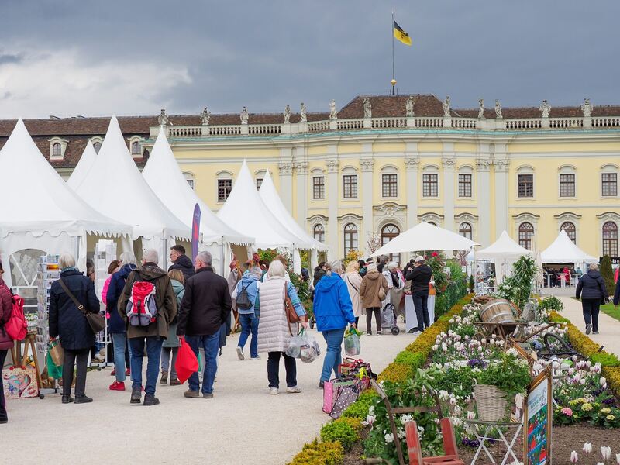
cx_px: 310
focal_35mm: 68
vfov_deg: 21.6
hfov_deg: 28.6
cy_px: 232
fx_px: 1218
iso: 200
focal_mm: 34
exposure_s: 1/640
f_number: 5.6
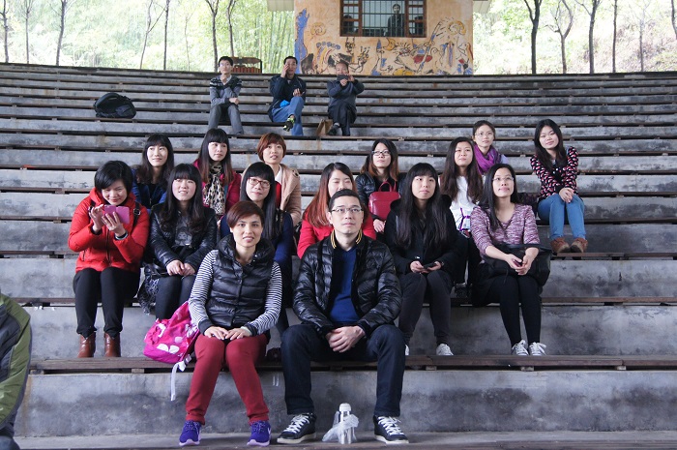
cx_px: 338
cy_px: 225
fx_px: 986
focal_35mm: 52
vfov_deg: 25.7
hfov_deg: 37.9
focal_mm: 35
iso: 1600
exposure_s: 1/25
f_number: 4.5
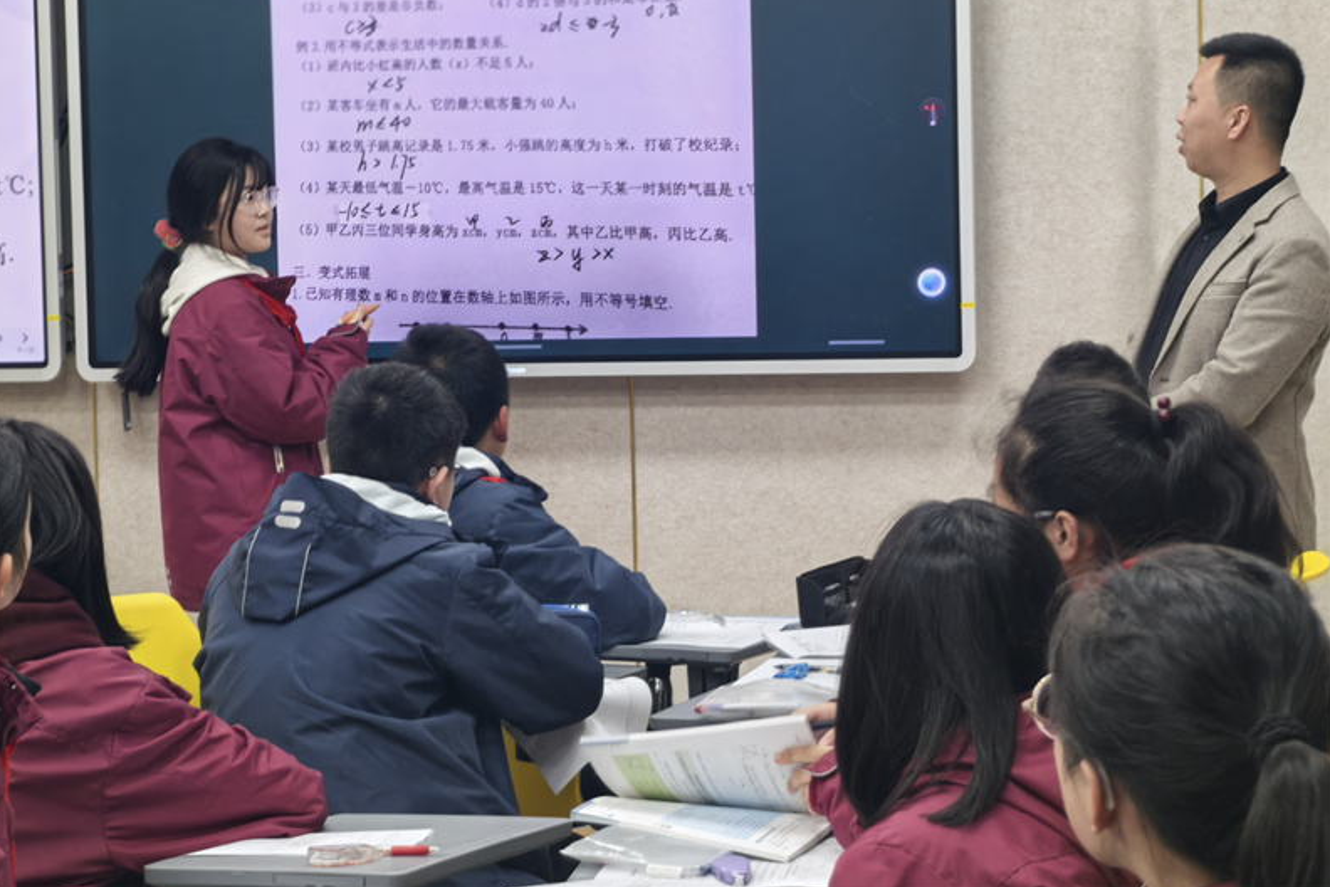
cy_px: 388
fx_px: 3805
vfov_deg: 13.3
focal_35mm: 103
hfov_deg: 19.8
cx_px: 662
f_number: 3
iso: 160
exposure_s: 1/50
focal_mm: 14.6
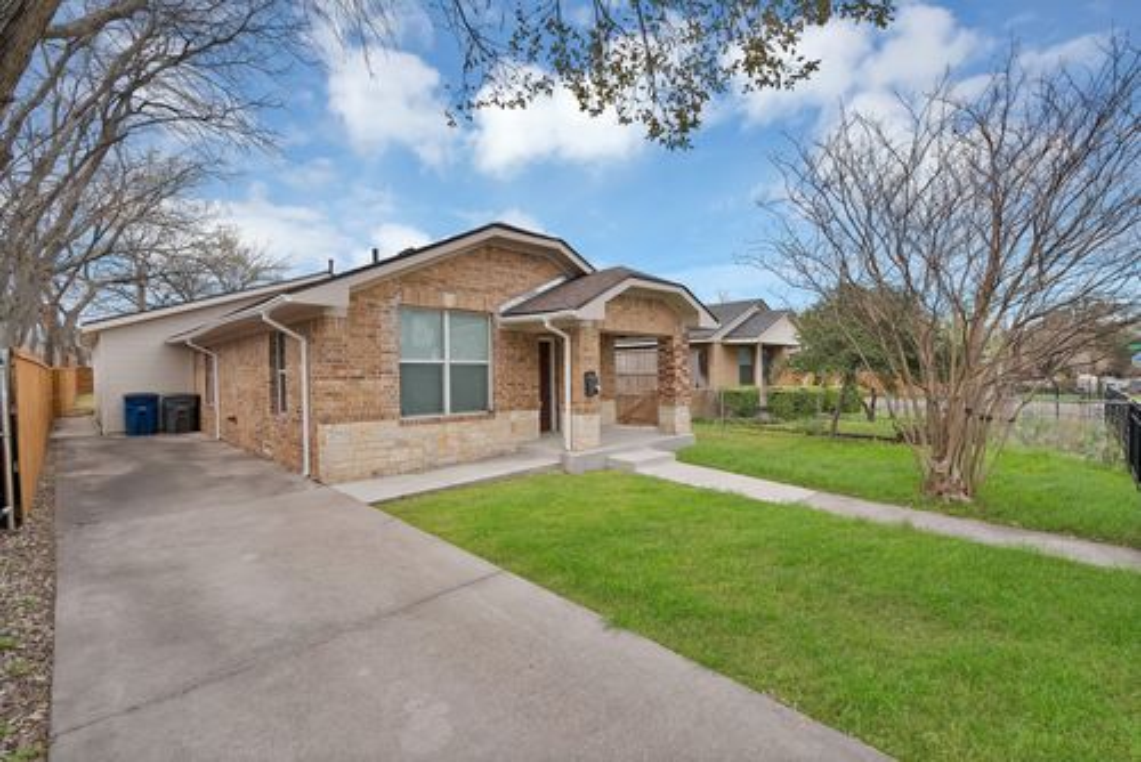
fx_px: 476
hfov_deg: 100.4
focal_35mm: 15
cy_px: 381
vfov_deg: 77.4
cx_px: 570
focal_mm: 15
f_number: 9
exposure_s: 1/160
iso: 640
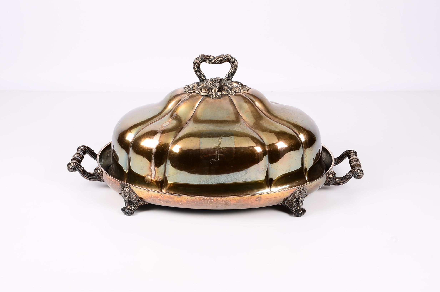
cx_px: 220
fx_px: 695
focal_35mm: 57
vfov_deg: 23.7
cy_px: 146
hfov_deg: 35.1
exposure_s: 1/160
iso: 100
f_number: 14
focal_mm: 38
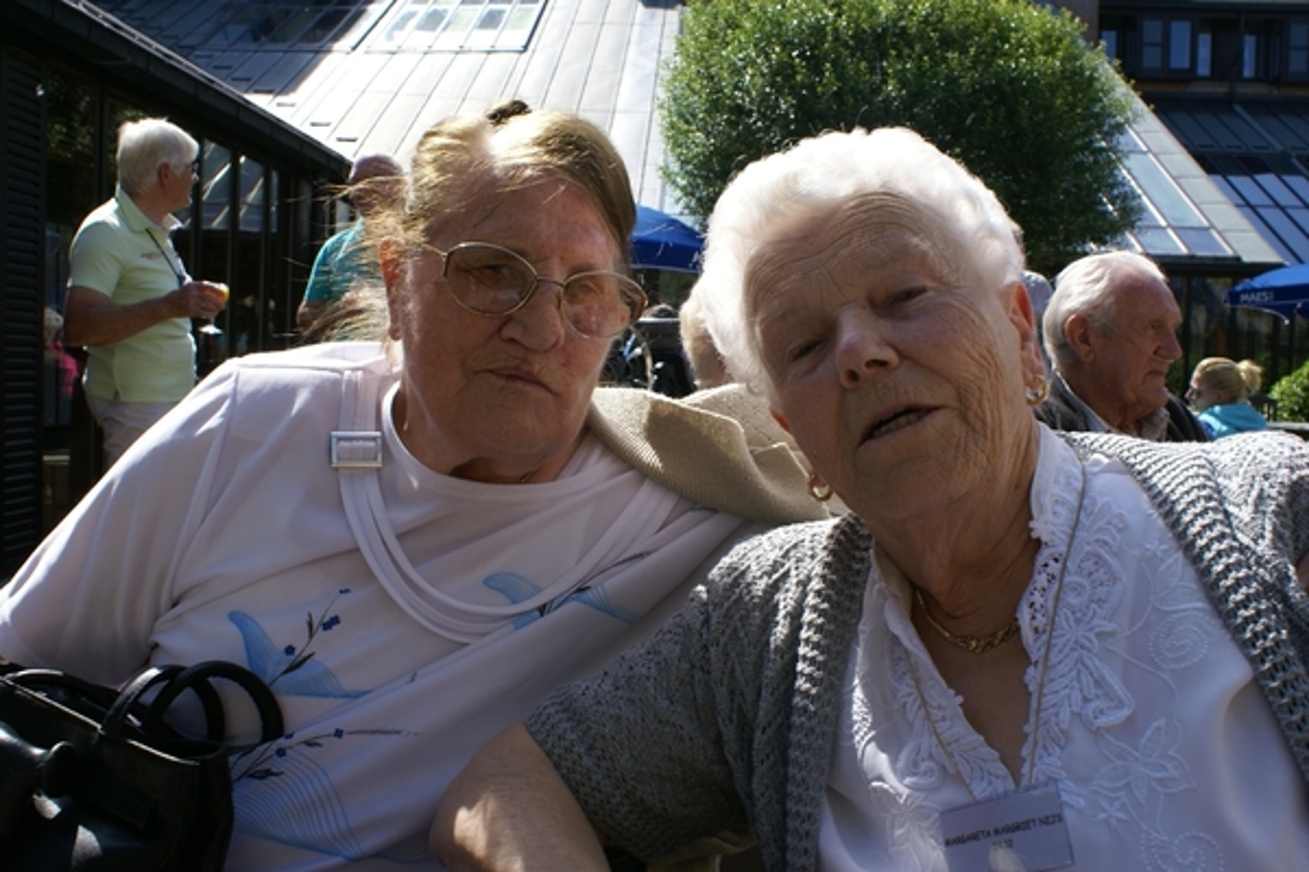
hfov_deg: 57.2
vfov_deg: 40.0
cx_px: 654
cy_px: 436
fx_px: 1200
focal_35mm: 33
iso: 100
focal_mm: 22
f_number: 10
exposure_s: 1/125
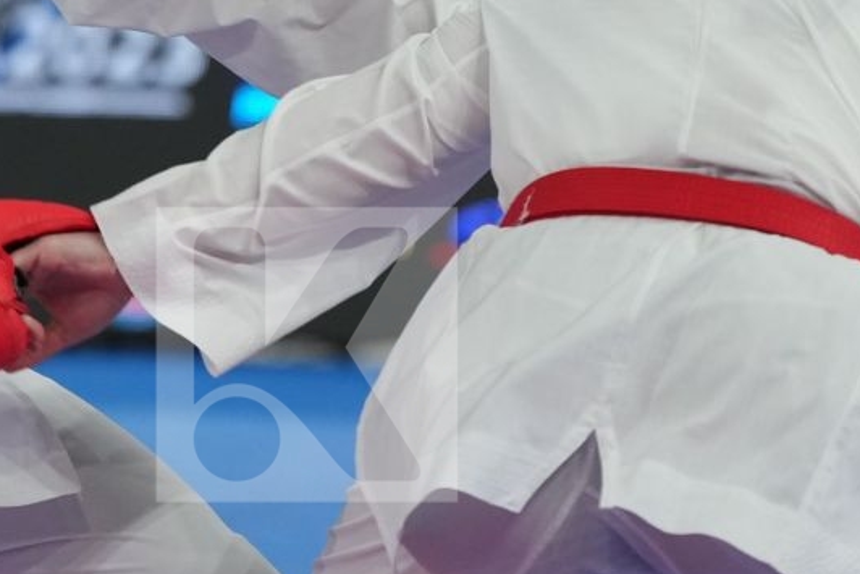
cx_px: 307
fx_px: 11636
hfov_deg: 4.2
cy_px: -220
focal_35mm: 487
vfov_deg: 2.8
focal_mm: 144
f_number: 2.8
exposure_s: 1/1000
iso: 1600
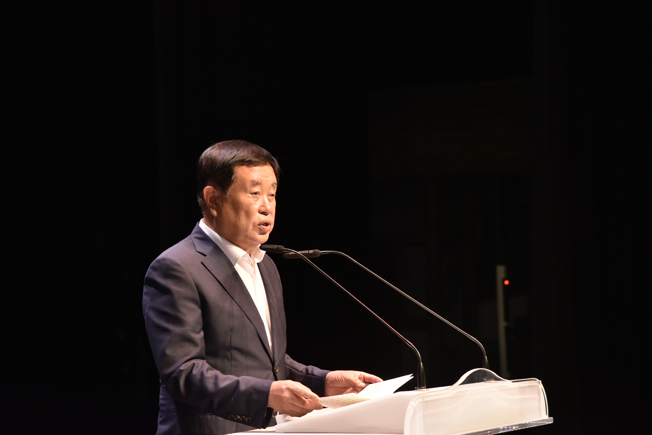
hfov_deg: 17.1
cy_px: 218
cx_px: 326
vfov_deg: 11.4
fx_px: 2174
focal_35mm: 120
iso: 2000
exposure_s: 1/125
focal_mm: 120
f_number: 6.3
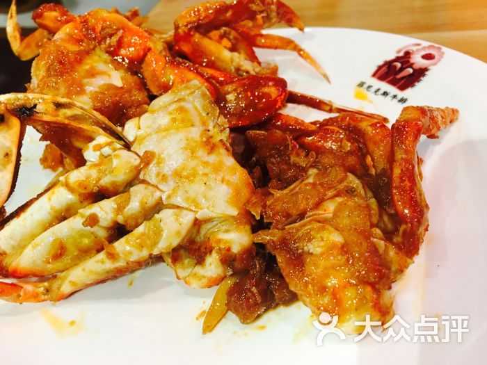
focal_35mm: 29
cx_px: 244
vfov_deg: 48.2
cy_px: 182
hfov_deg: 61.7
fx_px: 408
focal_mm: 4.15
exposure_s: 1/17
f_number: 2.2
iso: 64
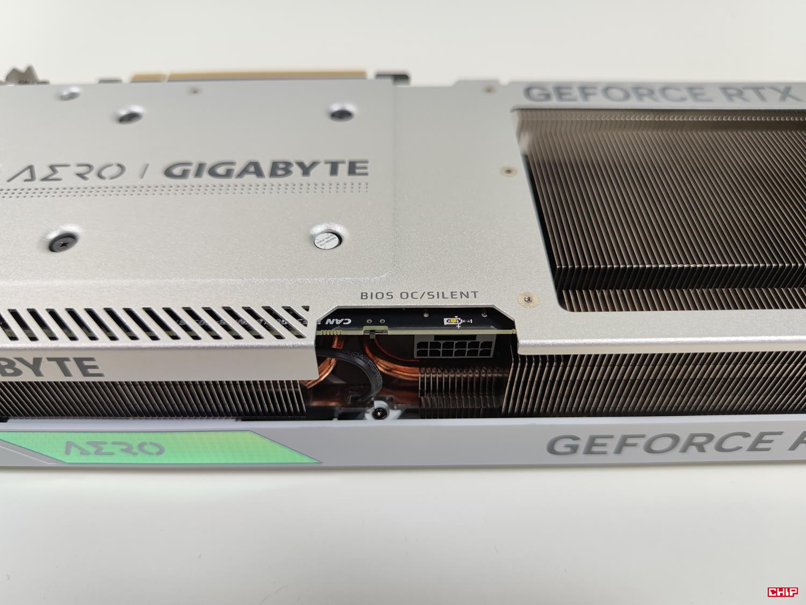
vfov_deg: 54.9
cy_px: 302
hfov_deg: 69.4
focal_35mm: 25
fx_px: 582
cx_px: 403
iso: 71
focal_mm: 6.78
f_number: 1.85
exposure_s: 1/100
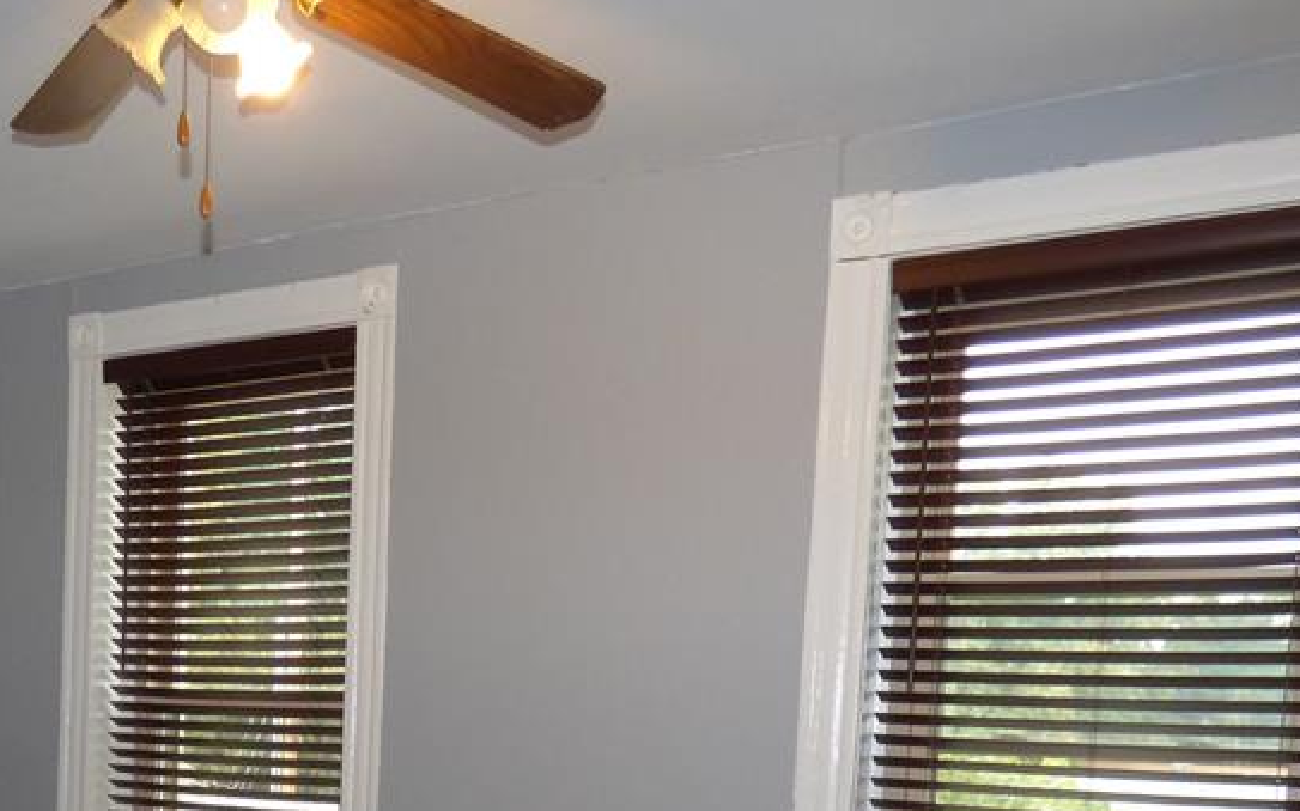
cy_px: 842
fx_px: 1417
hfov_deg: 47.4
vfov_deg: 29.5
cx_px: 318
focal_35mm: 40
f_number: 2.8
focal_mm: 3.58
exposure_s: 1/60
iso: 250
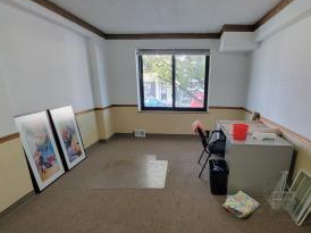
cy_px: 140
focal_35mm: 19
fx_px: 171
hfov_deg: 84.0
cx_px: 182
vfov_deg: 67.9
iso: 200
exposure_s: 1/60
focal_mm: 2.2
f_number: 2.2
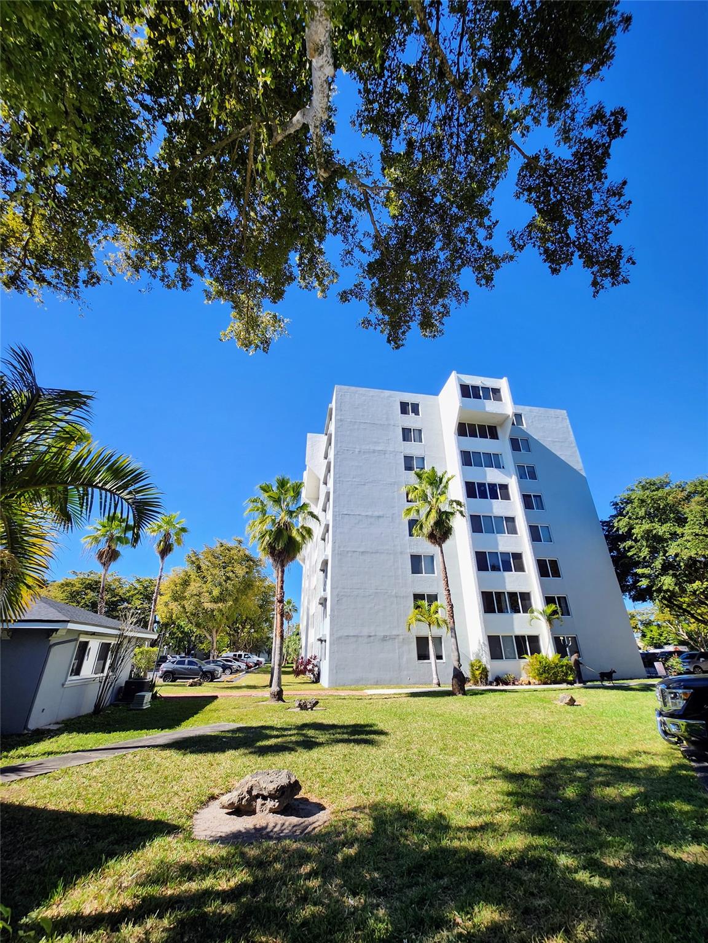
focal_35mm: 13
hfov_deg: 89.9
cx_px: 354
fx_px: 355
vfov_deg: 106.2
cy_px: 472
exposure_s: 1/686
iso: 32
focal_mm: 1.74
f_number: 2.2
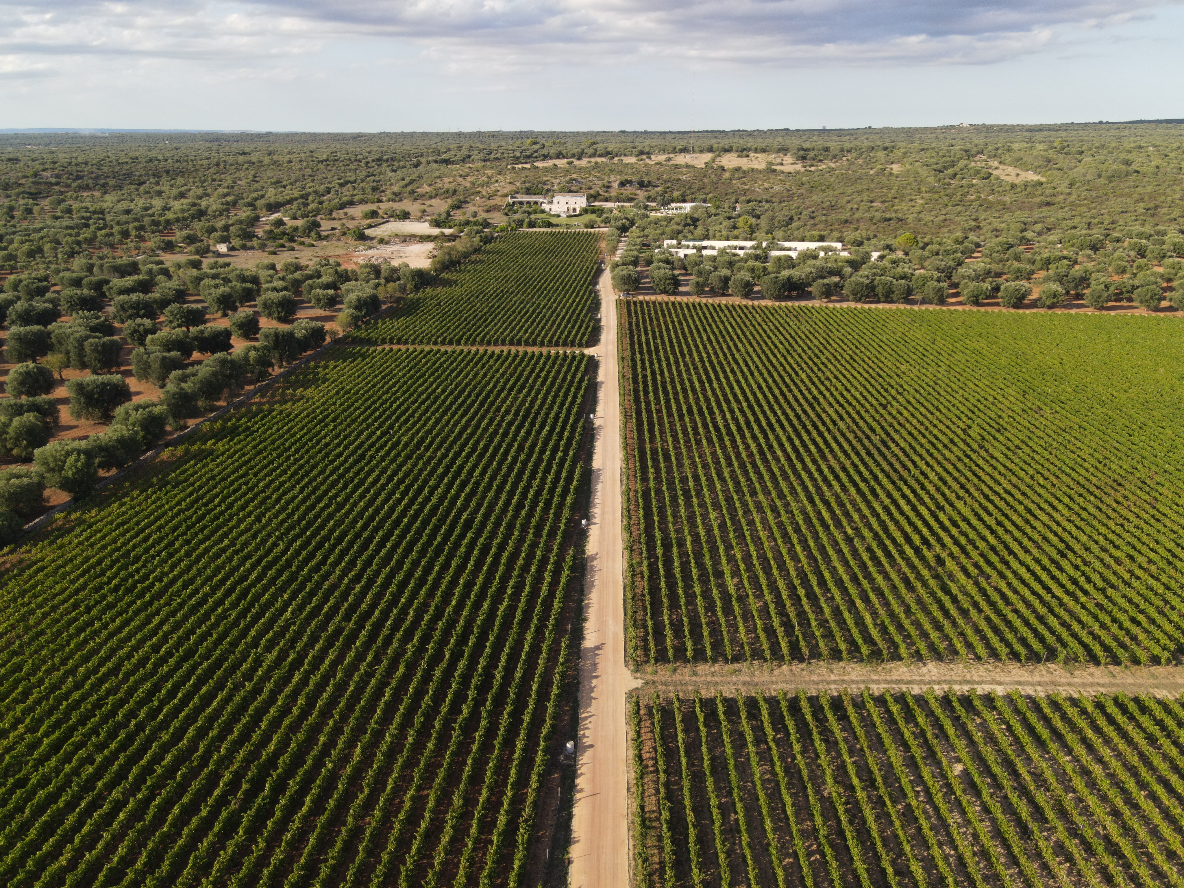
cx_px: 592
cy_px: 444
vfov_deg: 56.8
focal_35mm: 24
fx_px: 821
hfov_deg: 71.6
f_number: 2.8
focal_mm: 4.5
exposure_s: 1/350
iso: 100
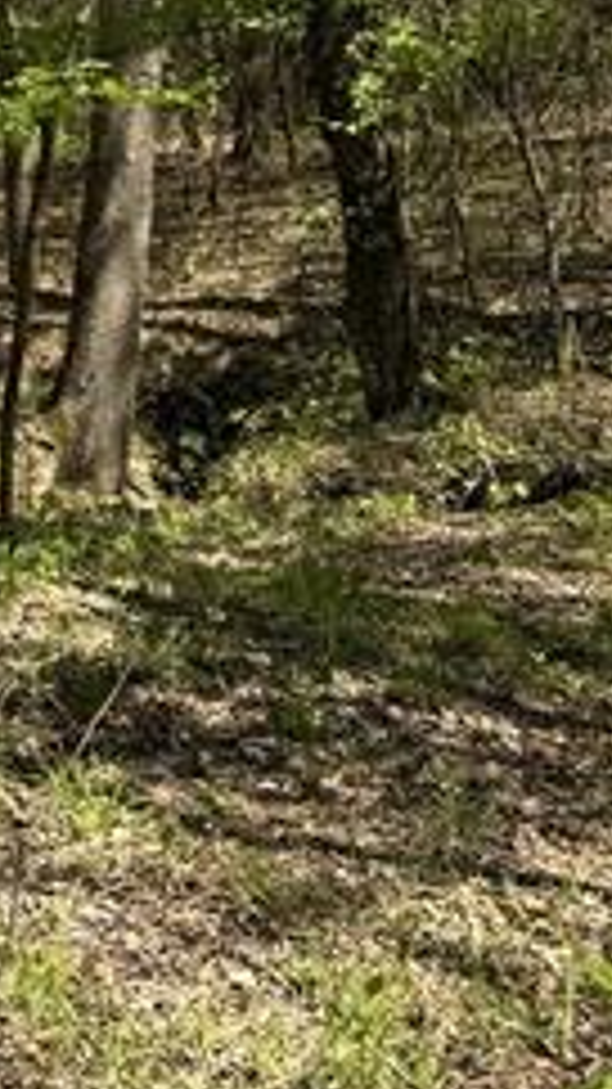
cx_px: -594
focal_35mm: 83
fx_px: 2396
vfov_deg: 24.4
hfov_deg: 12.8
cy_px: -9
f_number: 1.78
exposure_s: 1/1869
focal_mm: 6.76
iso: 80
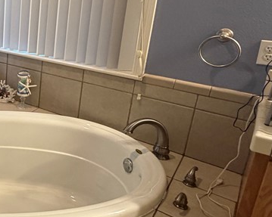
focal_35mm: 39
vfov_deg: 37.6
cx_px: -43
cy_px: 65
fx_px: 314
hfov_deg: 37.3
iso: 250
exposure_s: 1/60
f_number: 2.2
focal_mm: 2.22
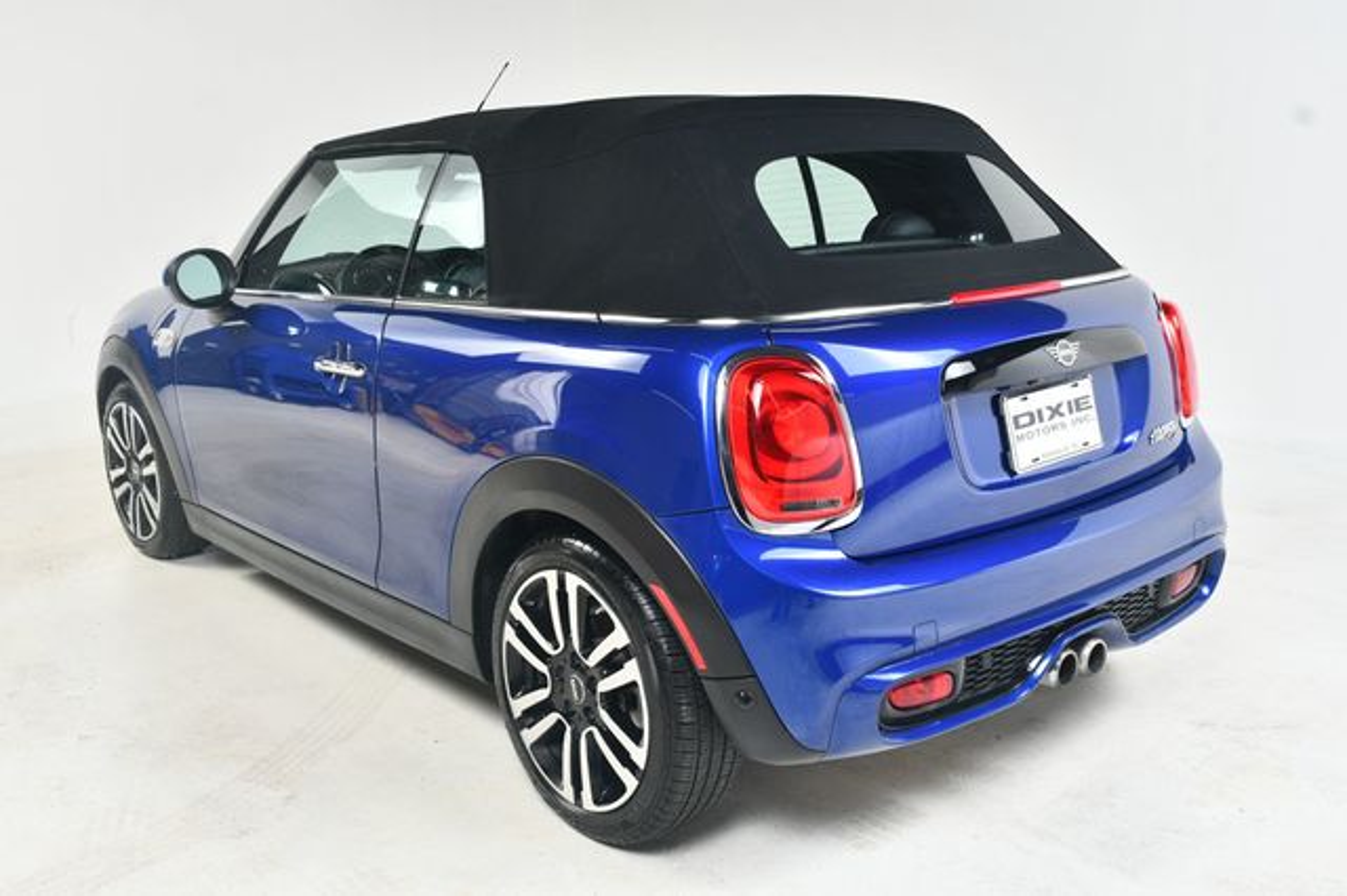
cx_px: 674
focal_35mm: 34
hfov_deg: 55.8
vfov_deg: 38.8
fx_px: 1271
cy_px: 448
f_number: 8
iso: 100
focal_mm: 23
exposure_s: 1/160
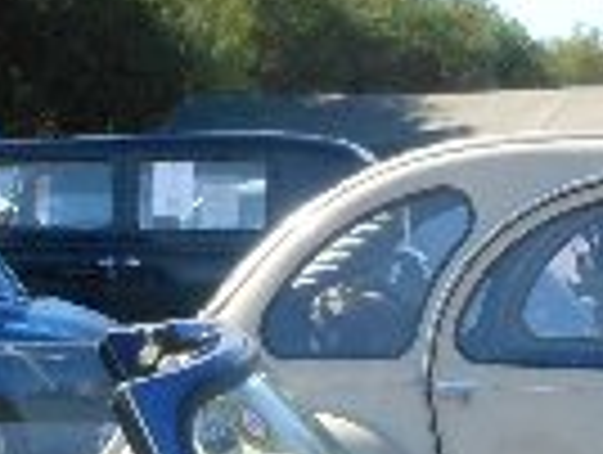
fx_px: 2914
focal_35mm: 167
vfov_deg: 8.8
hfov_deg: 11.8
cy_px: 521
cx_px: 176
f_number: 3.7
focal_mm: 5
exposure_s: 1/1500
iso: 400
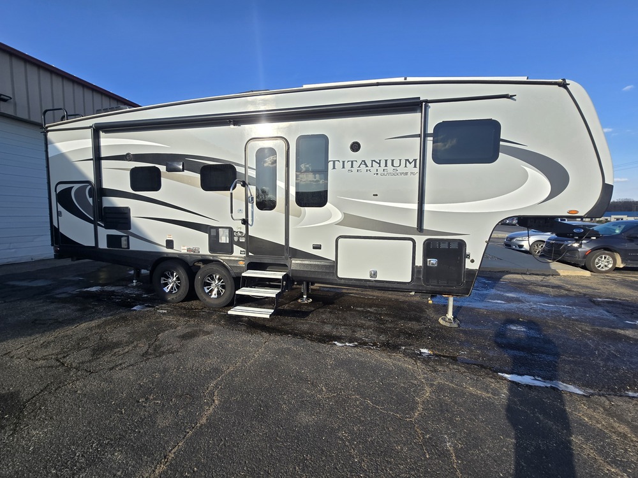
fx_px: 240
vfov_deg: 89.9
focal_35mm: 13
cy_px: 239
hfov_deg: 106.2
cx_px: 319
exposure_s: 1/1395
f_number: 2.2
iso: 50
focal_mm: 2.2
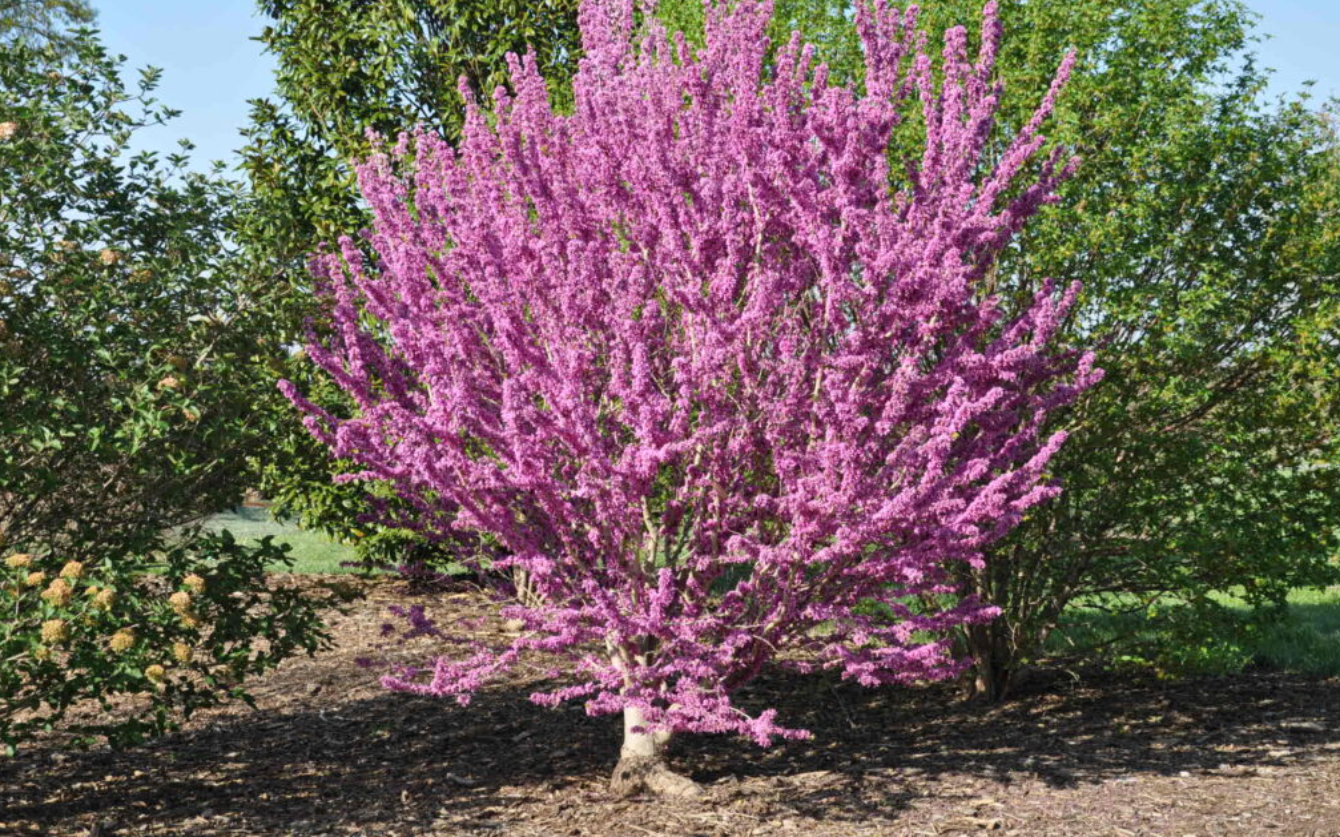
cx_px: 665
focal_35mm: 59
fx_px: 2154
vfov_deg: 22.0
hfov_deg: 34.6
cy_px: 387
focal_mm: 38
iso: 200
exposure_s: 1/250
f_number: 8
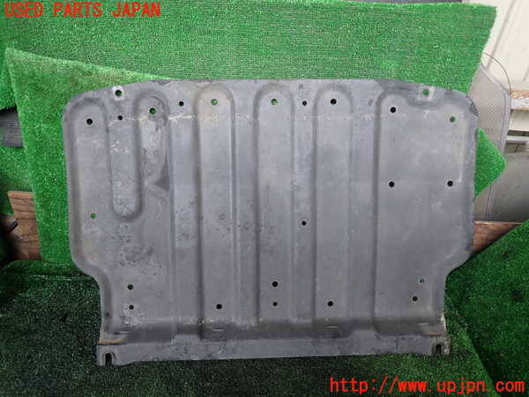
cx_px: 264
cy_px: 198
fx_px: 382
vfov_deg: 54.9
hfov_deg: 69.4
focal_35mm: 25
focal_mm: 4.5
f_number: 2
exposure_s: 1/60
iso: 100
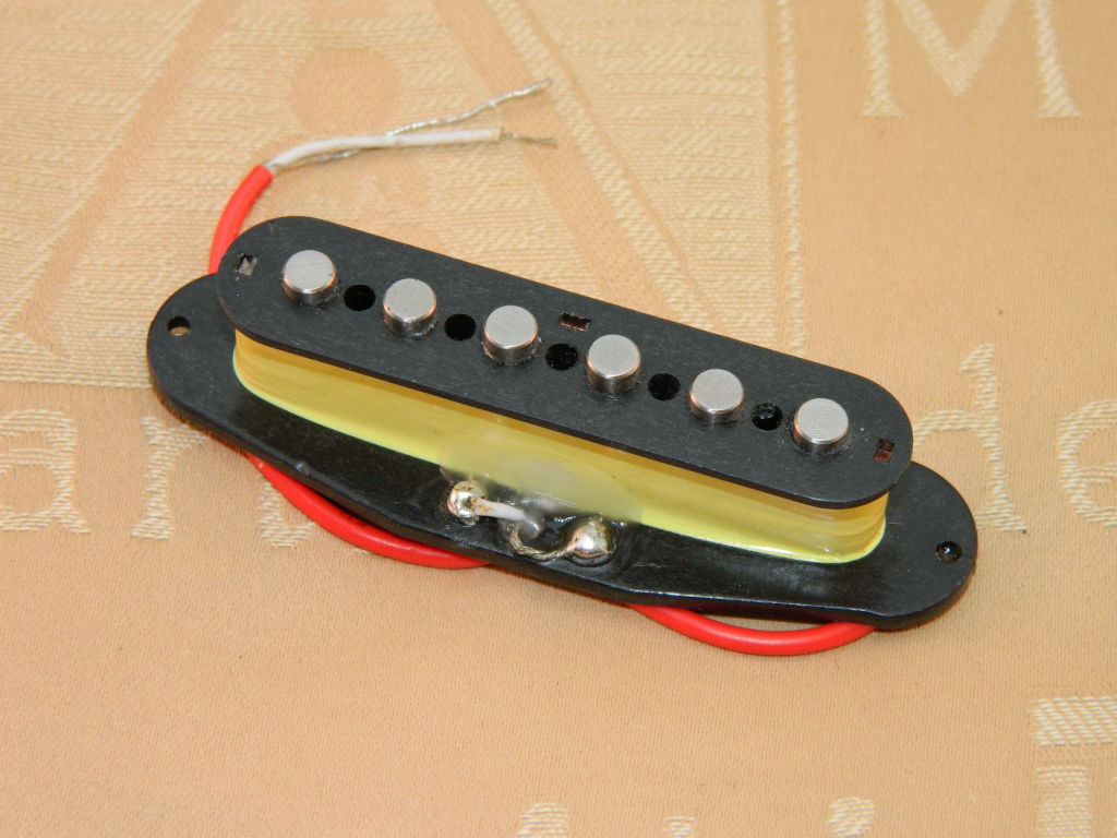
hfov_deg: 15.3
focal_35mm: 129
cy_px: 419
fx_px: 4163
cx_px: 558
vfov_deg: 11.5
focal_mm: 23.2
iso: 200
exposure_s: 1/40
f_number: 4.7
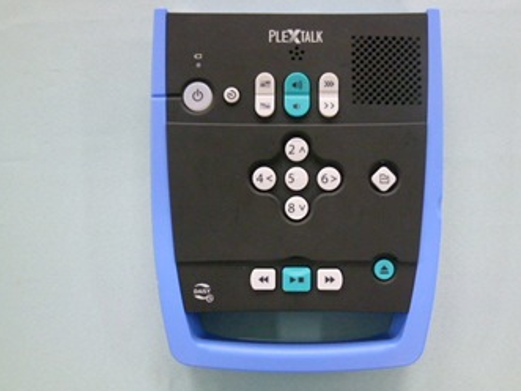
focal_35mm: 29
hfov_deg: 61.6
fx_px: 436
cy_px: 183
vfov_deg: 48.2
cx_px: 285
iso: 400
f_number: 2.2
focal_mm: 4.3
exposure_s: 1/50
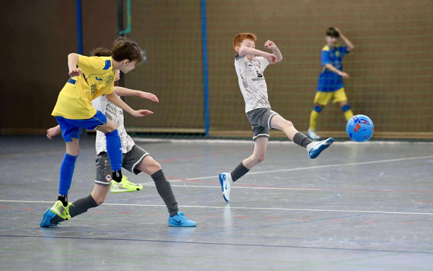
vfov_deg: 7.8
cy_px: 134
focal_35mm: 169
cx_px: 216
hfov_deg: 12.4
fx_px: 1994
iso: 8000
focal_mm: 165
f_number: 2.8
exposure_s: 1/1600
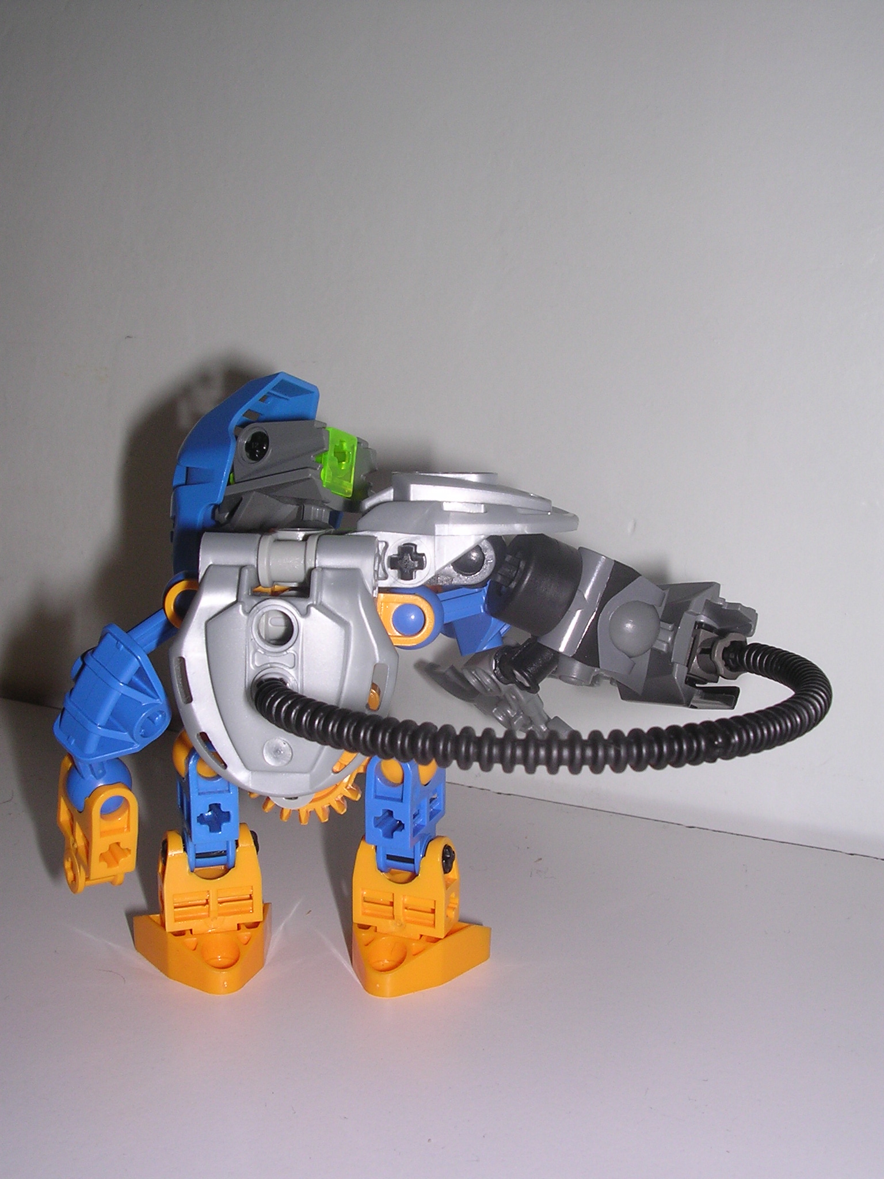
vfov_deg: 49.0
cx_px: 442
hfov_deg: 37.7
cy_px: 590
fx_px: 1294
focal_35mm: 38
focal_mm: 5.8
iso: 100
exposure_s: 1/60.1
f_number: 5.6
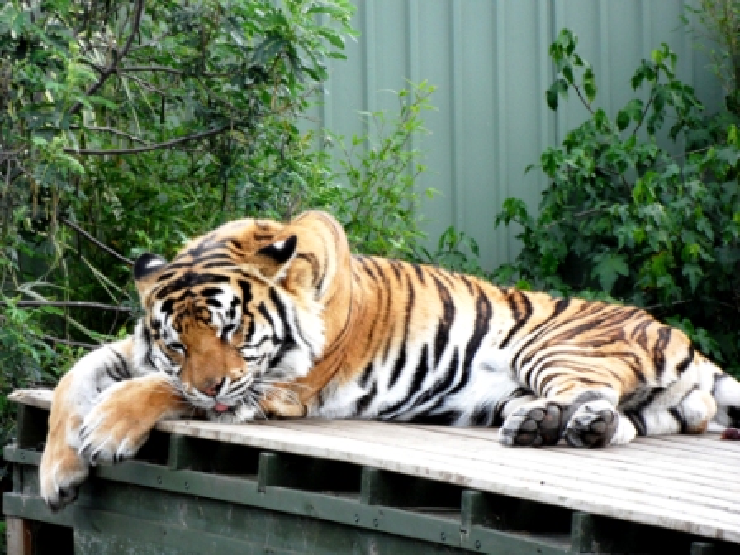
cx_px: 370
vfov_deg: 4.1
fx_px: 7696
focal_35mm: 360
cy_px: 278
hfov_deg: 5.5
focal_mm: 58.5
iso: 160
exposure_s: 1/90
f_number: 5.8
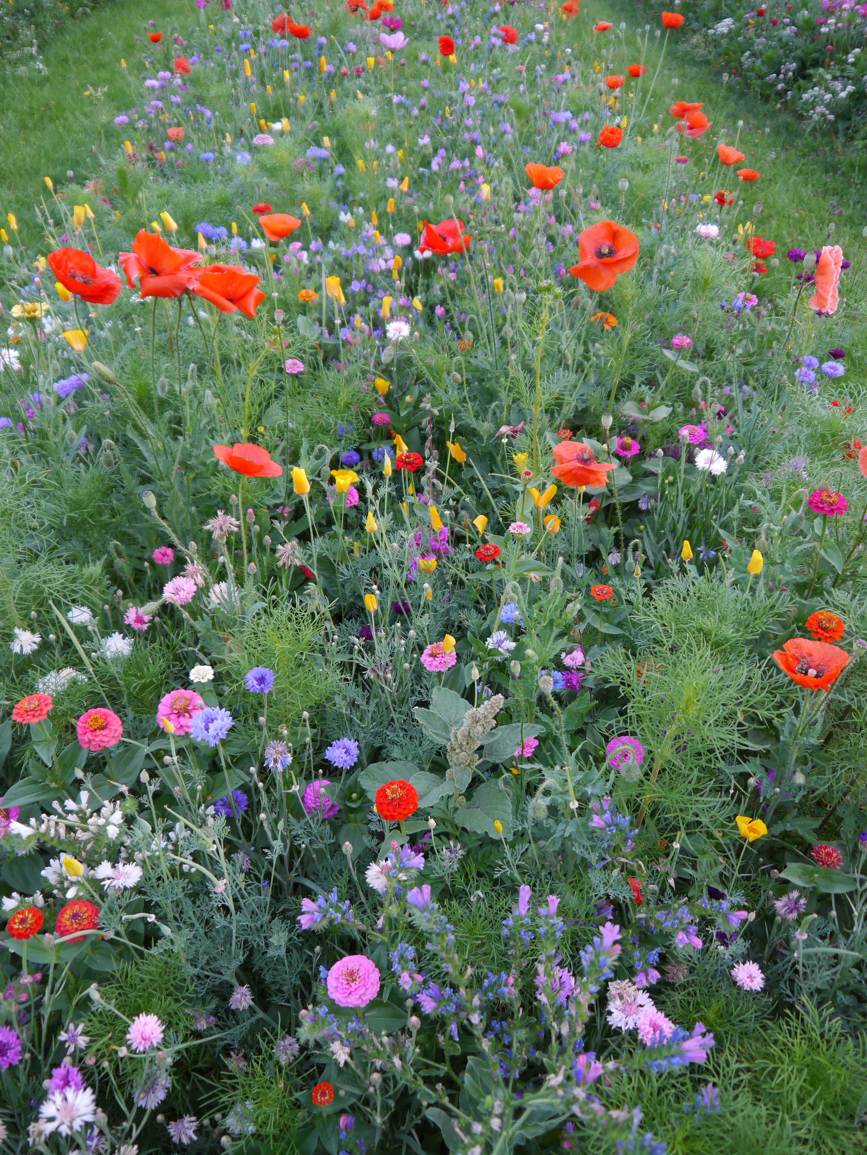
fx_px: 934
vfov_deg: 63.4
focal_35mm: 28
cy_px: 578
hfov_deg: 49.8
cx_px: 434
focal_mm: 14
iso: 320
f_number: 3.5
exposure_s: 1/60
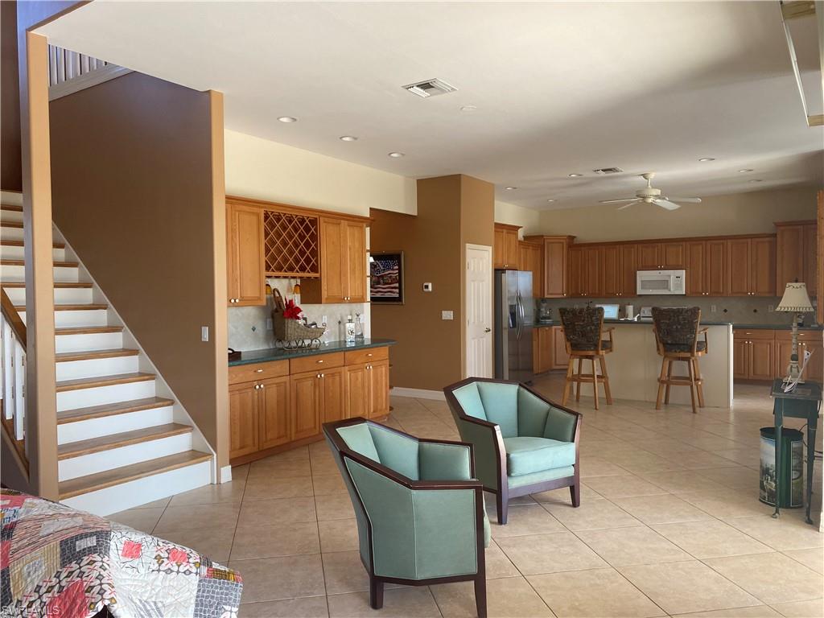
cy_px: 309
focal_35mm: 26
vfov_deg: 53.1
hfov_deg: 67.3
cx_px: 412
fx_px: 619
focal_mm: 4.25
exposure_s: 1/121
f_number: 1.8
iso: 80
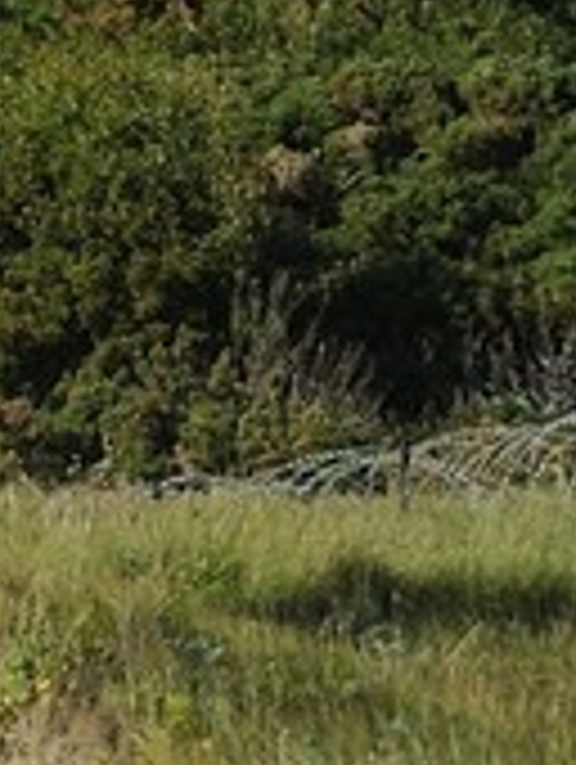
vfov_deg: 1.2
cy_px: -189
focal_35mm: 1717
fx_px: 37999
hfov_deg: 0.9
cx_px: -2223
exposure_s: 1/400
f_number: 8
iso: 200
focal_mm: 190
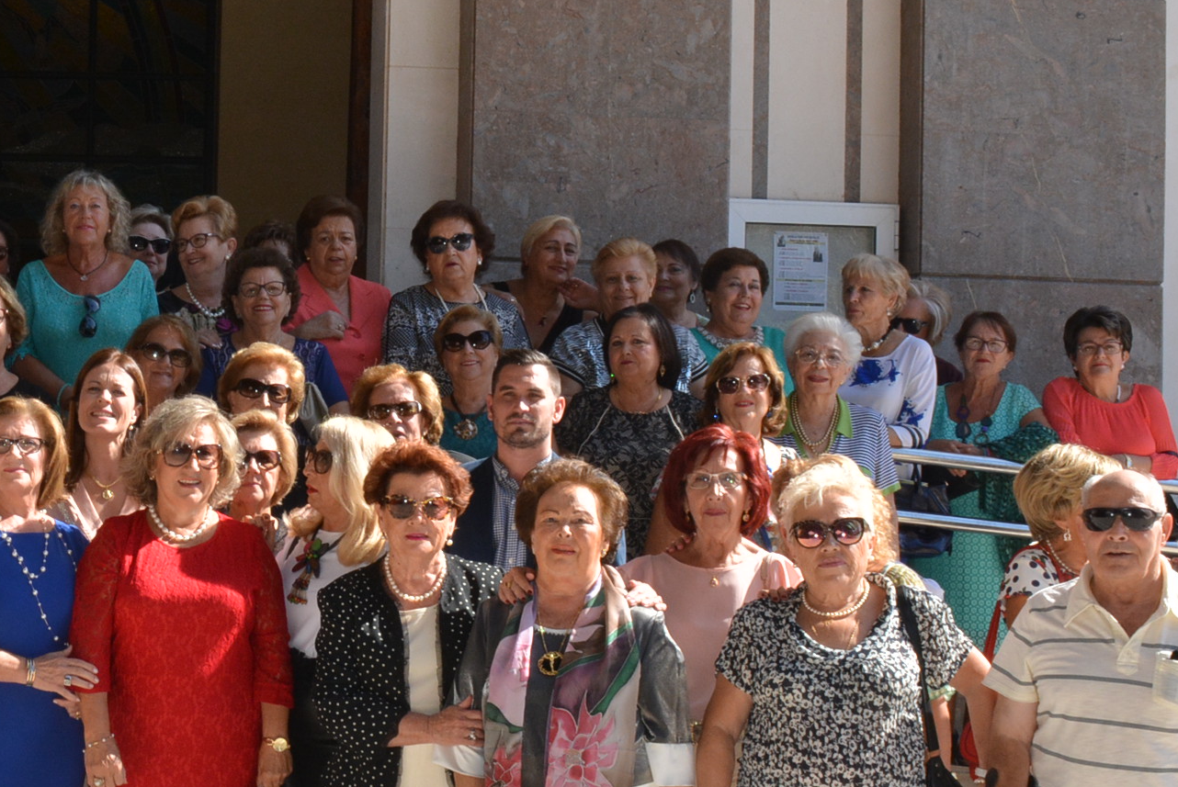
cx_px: 41
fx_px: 2292
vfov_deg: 19.5
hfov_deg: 27.4
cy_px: 490
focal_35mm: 70
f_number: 14
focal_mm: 20
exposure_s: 1/200
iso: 400
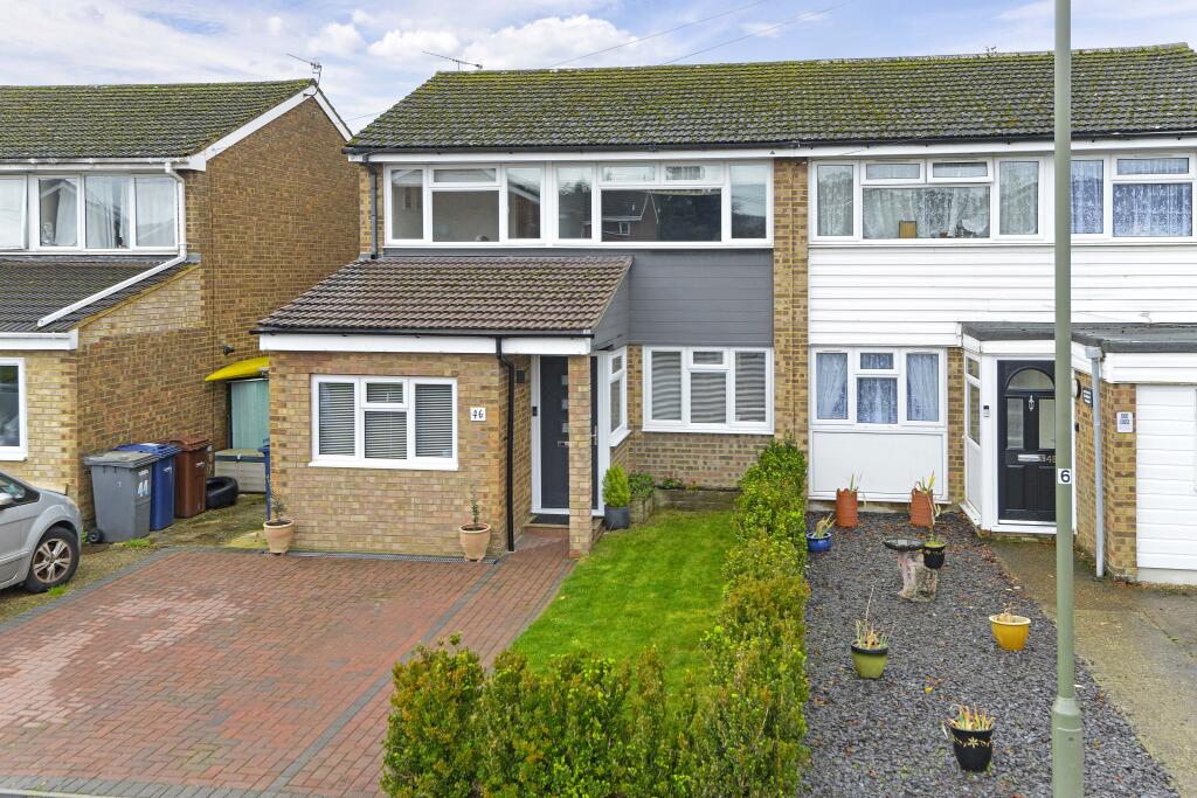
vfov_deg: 41.1
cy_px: 399
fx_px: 1064
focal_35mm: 32
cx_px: 598
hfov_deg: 58.7
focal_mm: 32
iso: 400
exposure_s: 1/25
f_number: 11
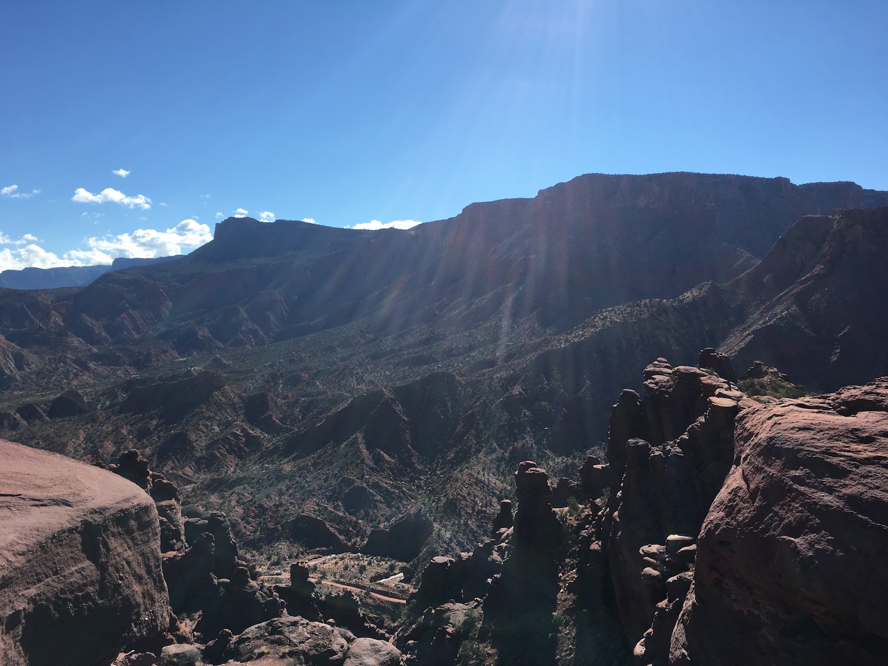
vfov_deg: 48.2
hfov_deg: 61.7
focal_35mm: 29
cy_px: 333
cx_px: 444
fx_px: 744
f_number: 2.2
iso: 25
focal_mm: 4.15
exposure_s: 1/1748
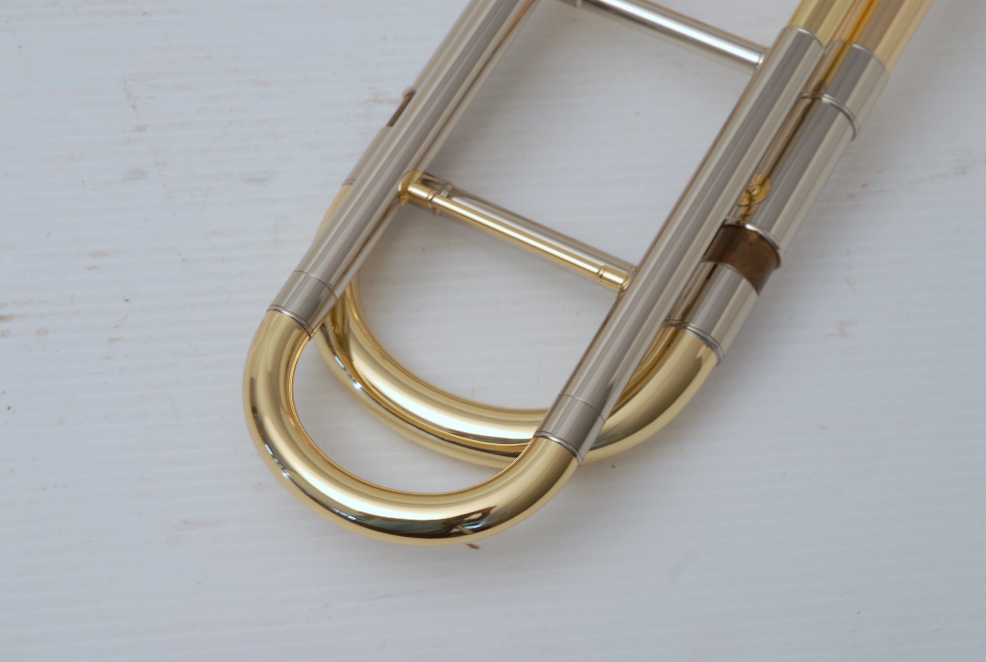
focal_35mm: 90
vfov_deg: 15.3
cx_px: 493
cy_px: 331
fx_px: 2470
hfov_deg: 22.6
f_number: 8
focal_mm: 60
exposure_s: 1/2.5
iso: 100
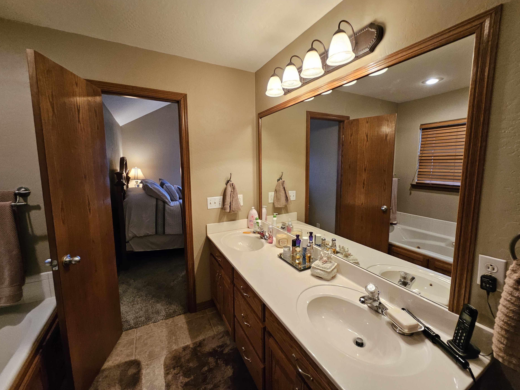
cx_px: 266
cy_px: 190
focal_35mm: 14
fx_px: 210
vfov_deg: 85.7
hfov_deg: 102.0
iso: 250
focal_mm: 1.74
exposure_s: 1/60
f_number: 2.2
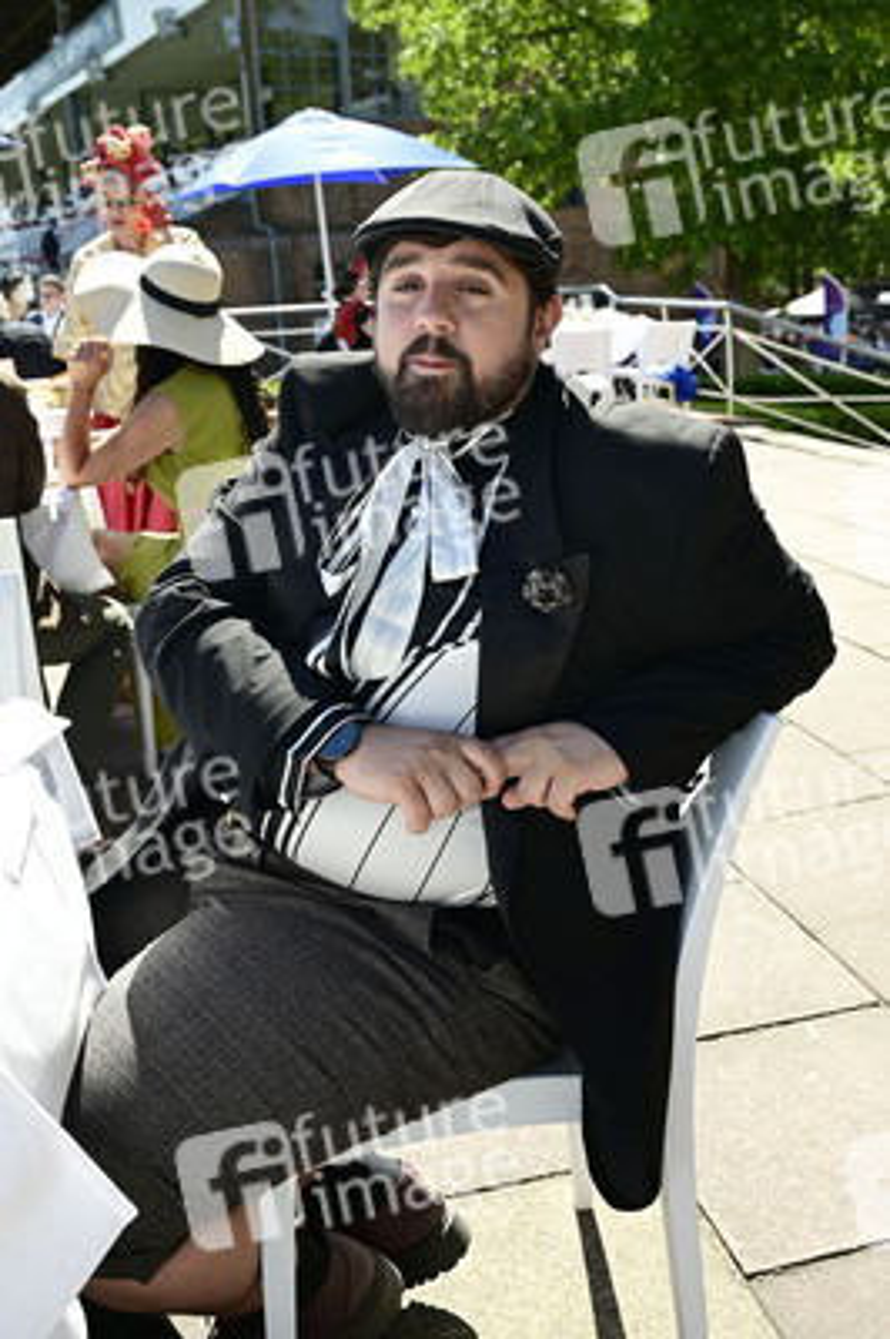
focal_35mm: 30
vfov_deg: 61.1
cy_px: 670
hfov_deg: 42.9
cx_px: 445
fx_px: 1133
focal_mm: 30.5
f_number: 5.6
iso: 100
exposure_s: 1/200
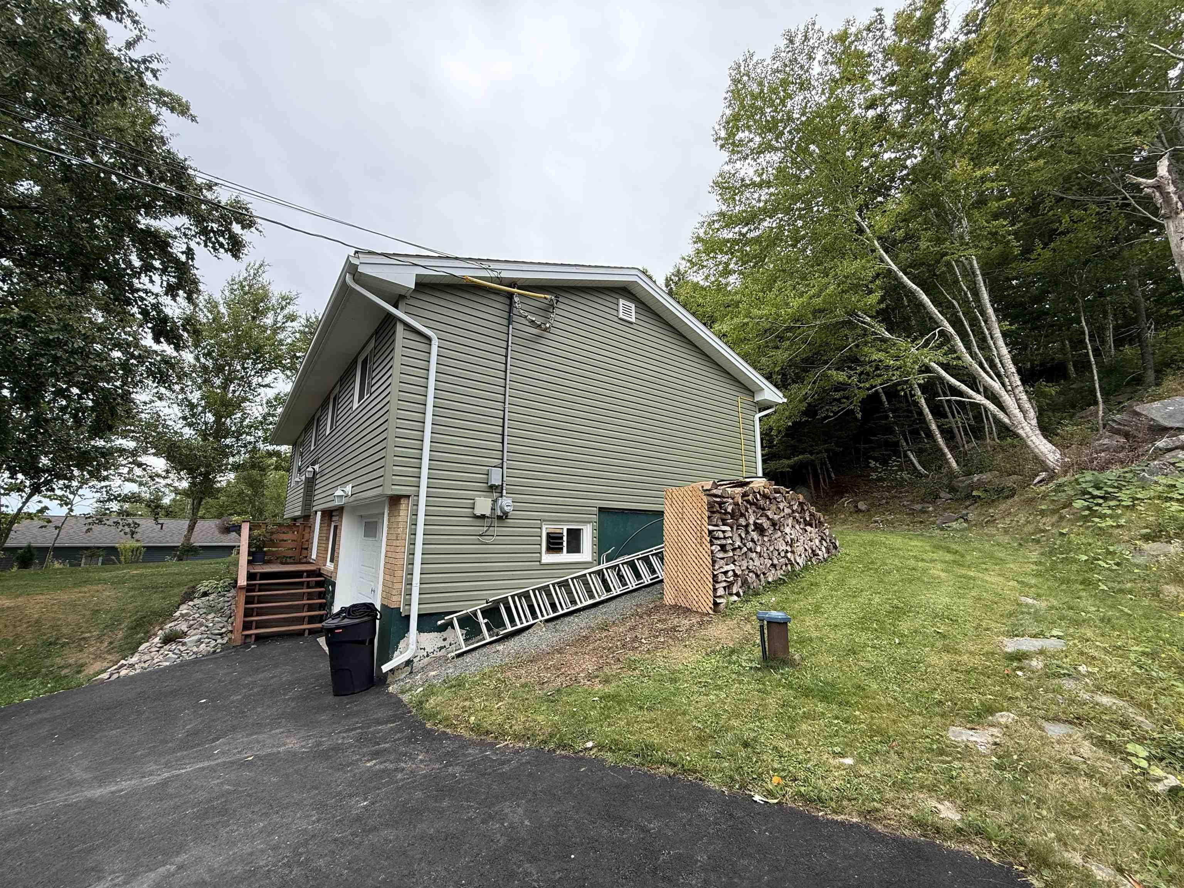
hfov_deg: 102.1
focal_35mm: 14
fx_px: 479
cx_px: 592
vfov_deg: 85.7
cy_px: 444
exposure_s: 1/554
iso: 64
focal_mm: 2.22
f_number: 2.2
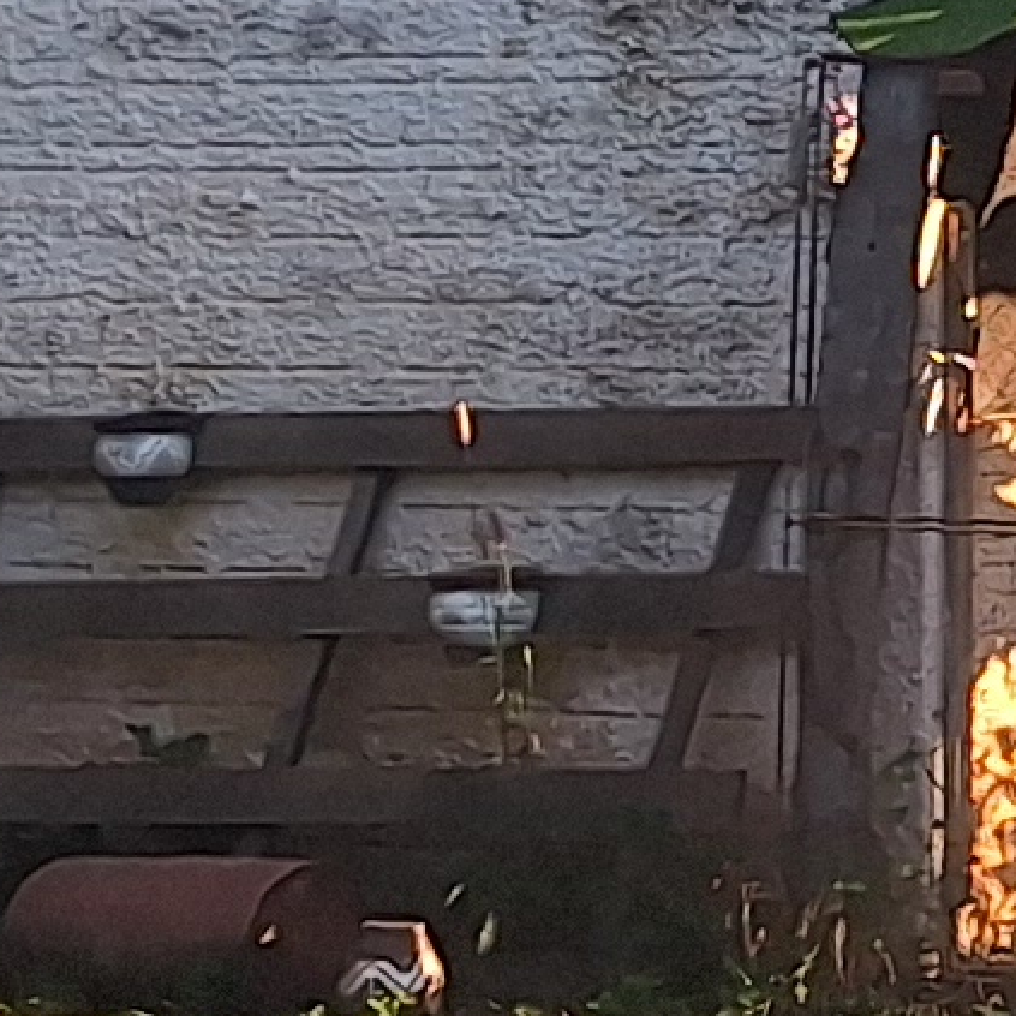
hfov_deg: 8.2
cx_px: 2481
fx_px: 6508
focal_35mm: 196
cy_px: -392
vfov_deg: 8.8
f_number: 1.8
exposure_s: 1/920
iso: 40
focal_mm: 5.54
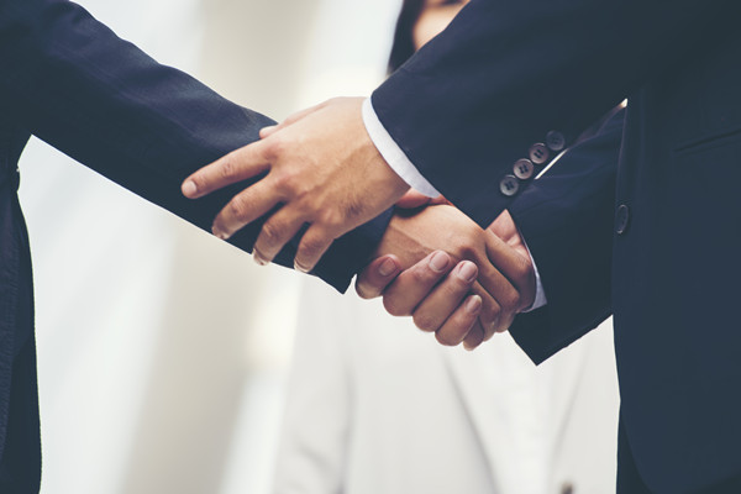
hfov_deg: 8.2
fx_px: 5145
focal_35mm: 250
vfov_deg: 5.5
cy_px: 247
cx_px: 370
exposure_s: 1/400
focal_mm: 250
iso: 400
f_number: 5.6
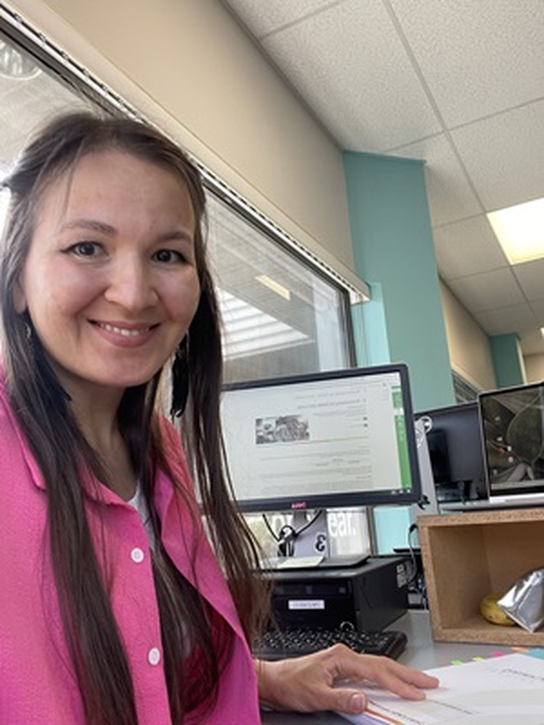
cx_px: 272
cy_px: 362
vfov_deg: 60.0
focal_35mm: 30
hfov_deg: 46.8
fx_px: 629
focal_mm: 2.71
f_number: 2.2
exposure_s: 1/60
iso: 64
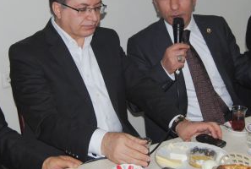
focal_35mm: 71
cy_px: 44
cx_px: 112
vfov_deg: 19.2
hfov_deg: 28.3
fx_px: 497
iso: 200
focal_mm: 22
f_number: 3.5
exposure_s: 1/60
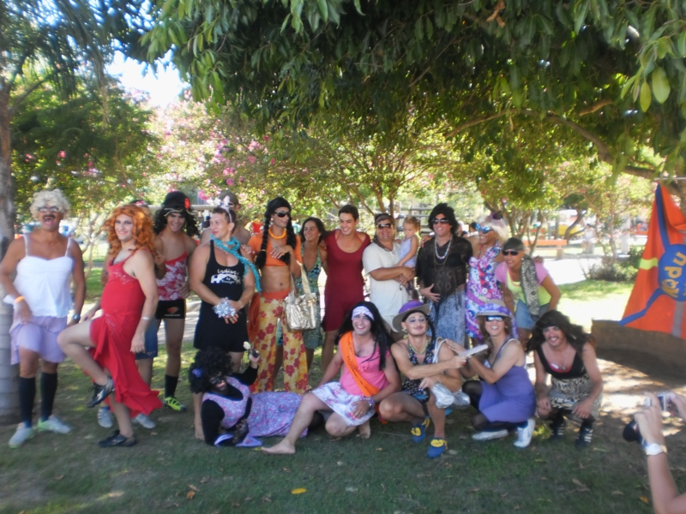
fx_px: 713
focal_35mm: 36
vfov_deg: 39.7
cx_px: 343
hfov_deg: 51.4
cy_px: 257
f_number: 3.1
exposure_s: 1/80
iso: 100
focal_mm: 6.3
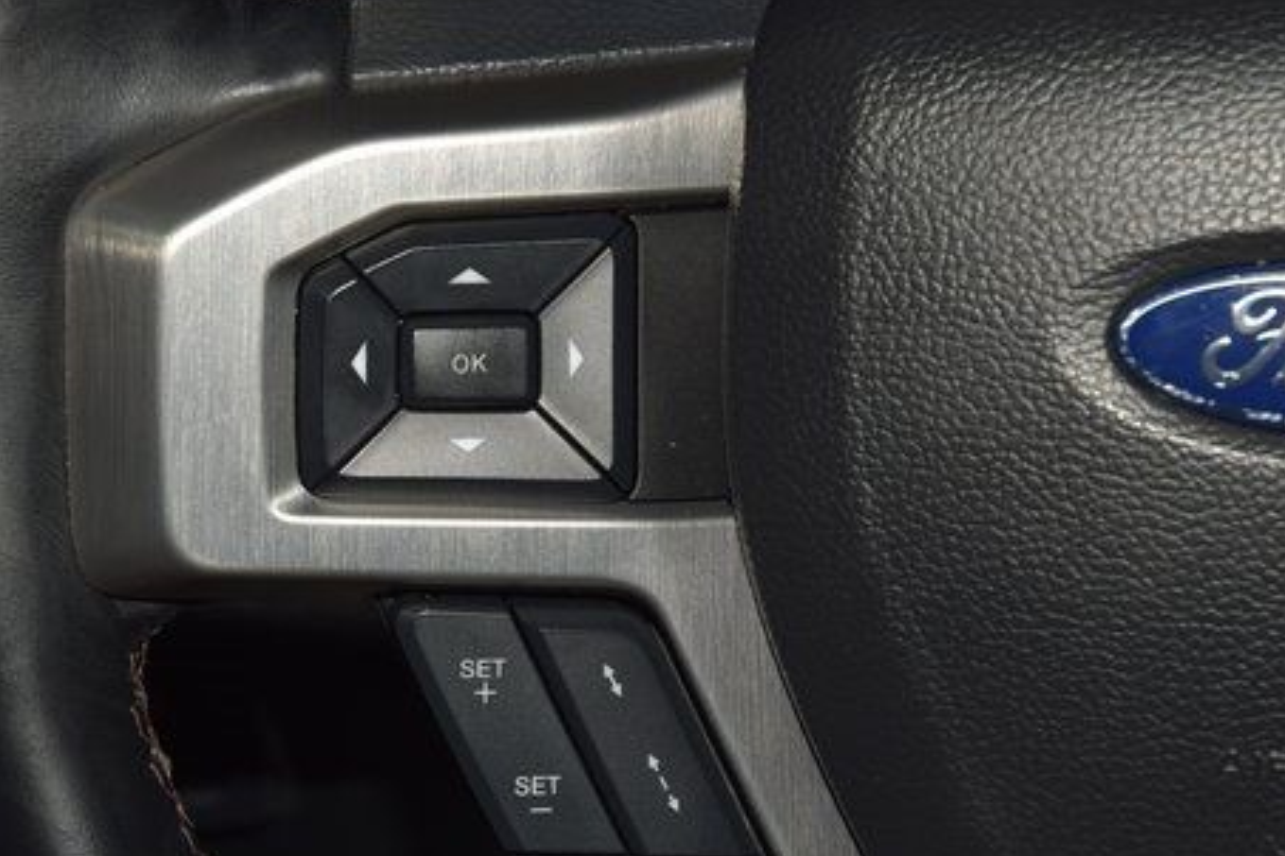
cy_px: 455
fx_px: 4915
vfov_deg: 10.0
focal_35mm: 138
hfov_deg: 14.9
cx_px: 494
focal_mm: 65
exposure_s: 1/125
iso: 100
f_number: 8
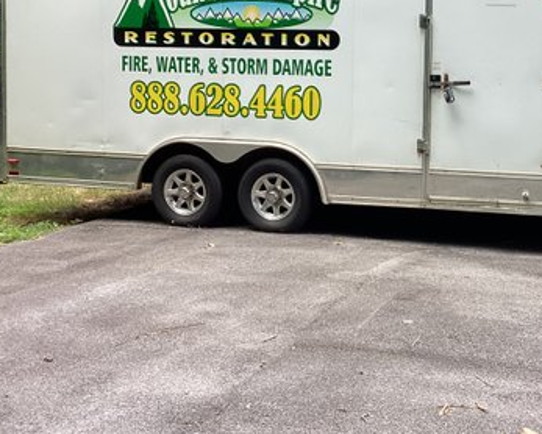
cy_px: 115
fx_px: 883
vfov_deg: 27.3
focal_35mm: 55
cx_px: 419
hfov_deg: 33.3
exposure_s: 1/148
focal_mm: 3.3
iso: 25
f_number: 2.4
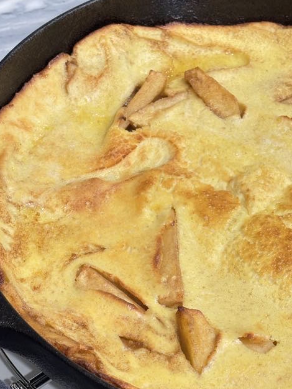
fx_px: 955
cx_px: 194
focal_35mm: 85
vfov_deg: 22.7
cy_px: 304
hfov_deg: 17.3
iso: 125
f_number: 1.6
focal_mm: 5.96
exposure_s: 1/50
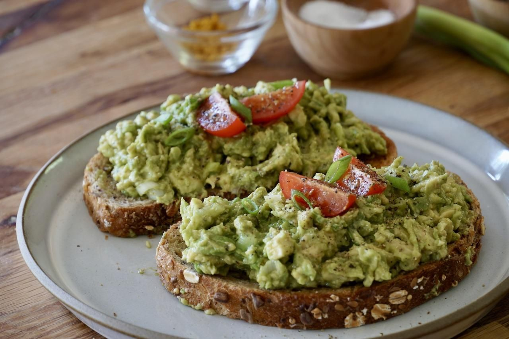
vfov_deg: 9.2
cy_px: 170
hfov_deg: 13.8
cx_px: 254
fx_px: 2099
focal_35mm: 148
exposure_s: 1/2.5
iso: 100
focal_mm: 99
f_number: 7.1
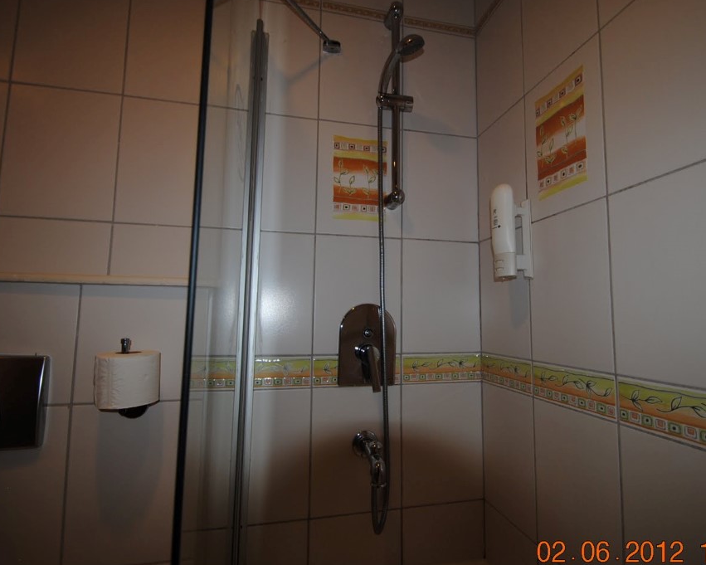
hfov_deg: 83.0
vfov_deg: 70.9
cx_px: 387
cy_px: 281
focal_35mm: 19
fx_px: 397
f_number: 3.5
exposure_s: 1/60
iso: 200
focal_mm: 10
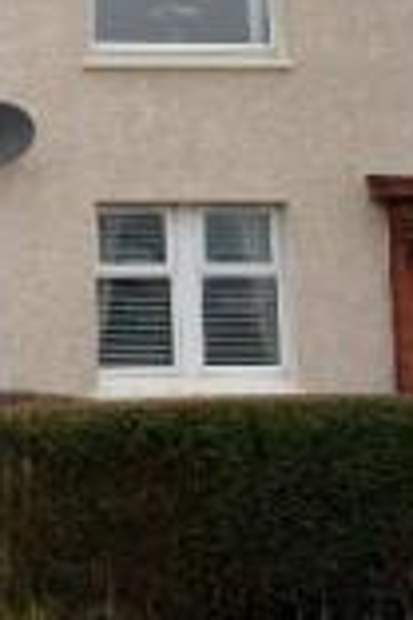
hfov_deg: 12.2
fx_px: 1843
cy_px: 58
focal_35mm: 107
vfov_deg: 18.7
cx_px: -208
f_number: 5.3
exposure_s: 1/200
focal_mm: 17
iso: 200
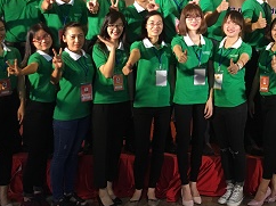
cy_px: -2
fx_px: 478
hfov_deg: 31.1
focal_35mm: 60
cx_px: 235
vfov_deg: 23.3
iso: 160
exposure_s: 1/33
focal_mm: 4.15
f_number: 2.2
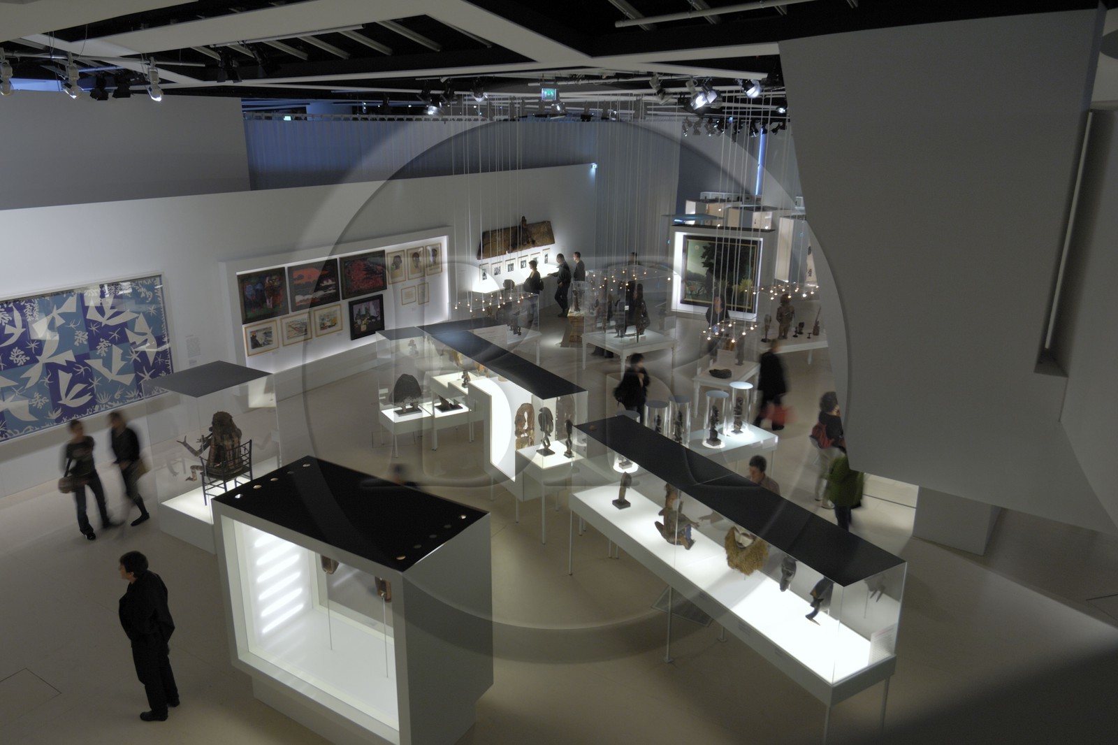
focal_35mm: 21
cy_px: 372
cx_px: 559
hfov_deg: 81.2
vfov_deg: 59.5
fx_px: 652
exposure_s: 1/3.33
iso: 100
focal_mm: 14
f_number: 5.6
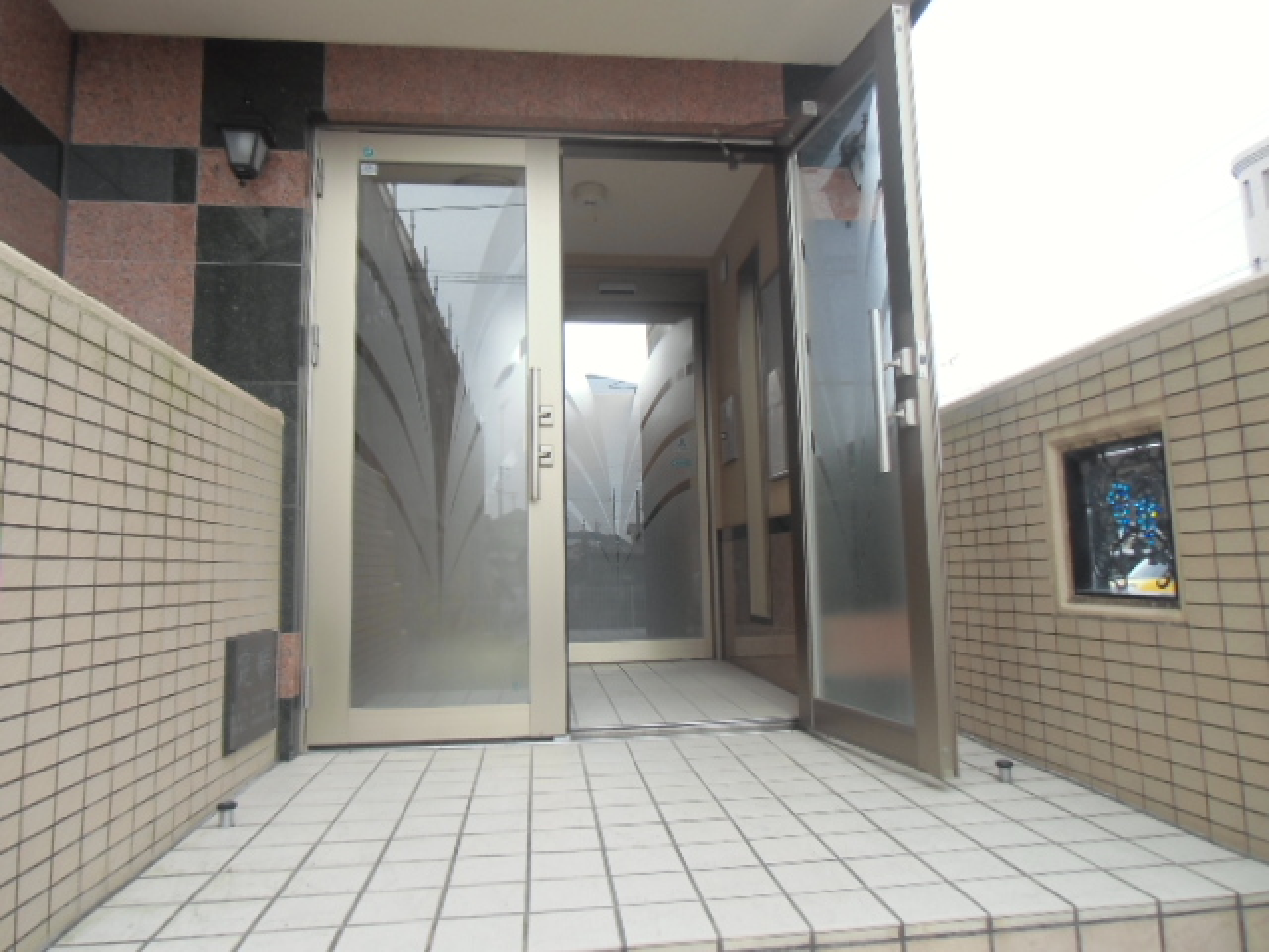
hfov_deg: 71.6
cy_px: 476
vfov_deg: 56.8
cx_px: 634
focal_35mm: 24
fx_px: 880
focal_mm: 4.24
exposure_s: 1/125
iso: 64
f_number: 3
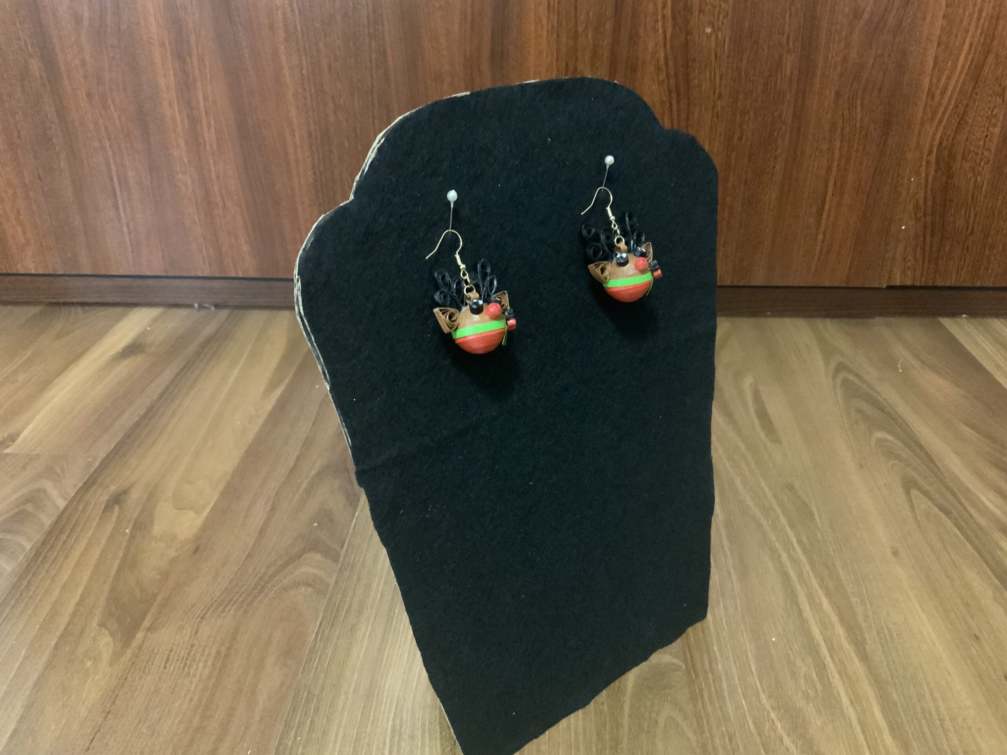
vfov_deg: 48.2
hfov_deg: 61.7
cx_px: 504
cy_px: 378
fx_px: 844
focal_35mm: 29
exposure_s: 1/17
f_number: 1.8
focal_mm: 3
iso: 500
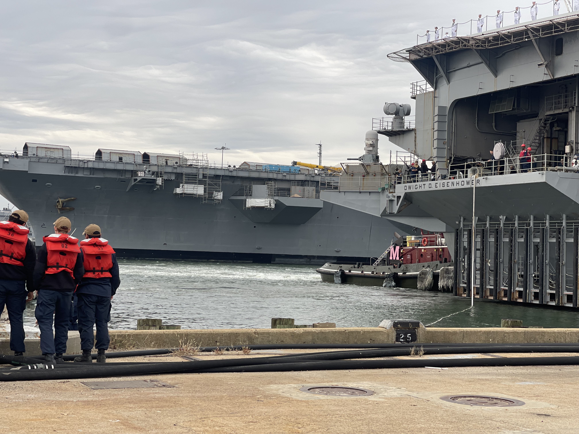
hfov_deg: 30.3
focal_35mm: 64
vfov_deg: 22.9
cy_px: 217
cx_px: 290
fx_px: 1070
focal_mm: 7.5
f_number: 2.2
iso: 20
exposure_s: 1/121
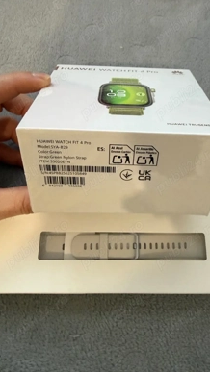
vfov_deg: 69.8
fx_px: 267
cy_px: 181
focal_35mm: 27
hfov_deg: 42.6
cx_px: 131
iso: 400
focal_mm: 2.22
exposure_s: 1/50
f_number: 2.2
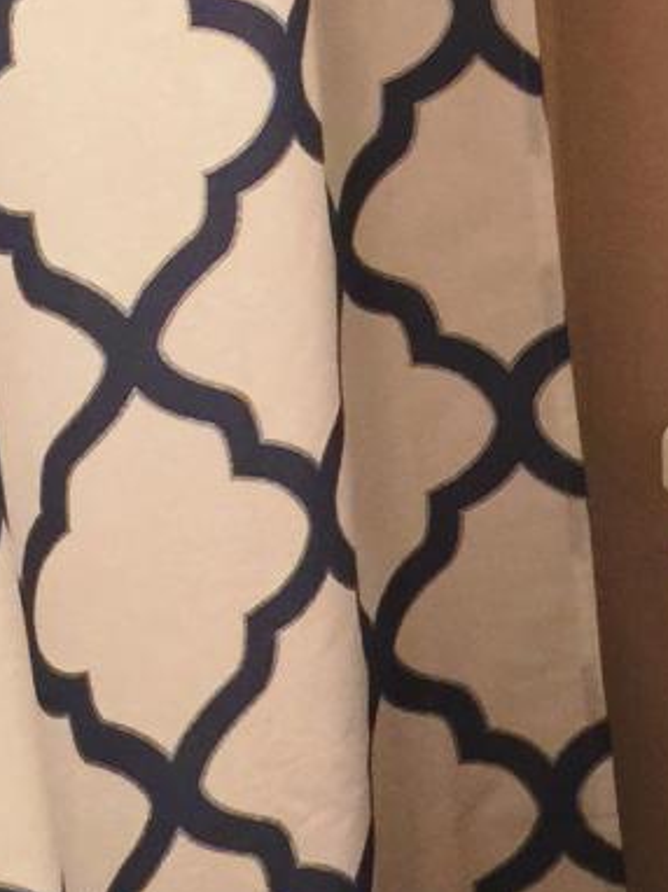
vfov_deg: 12.9
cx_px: 1182
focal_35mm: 152
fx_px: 3915
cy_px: 121
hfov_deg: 9.3
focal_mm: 4.15
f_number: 2.2
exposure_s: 1/15
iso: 64
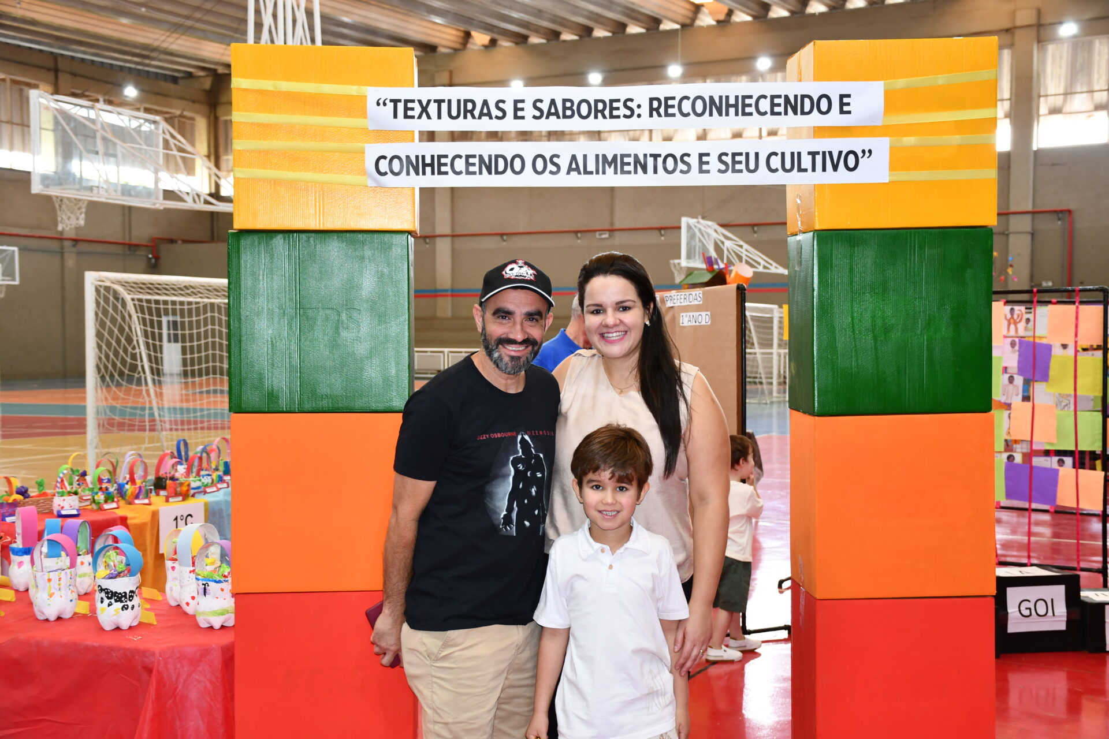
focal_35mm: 48
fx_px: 1479
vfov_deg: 28.1
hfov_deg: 41.1
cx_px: 554
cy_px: 370
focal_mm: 32
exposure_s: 1/60
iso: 500
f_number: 4
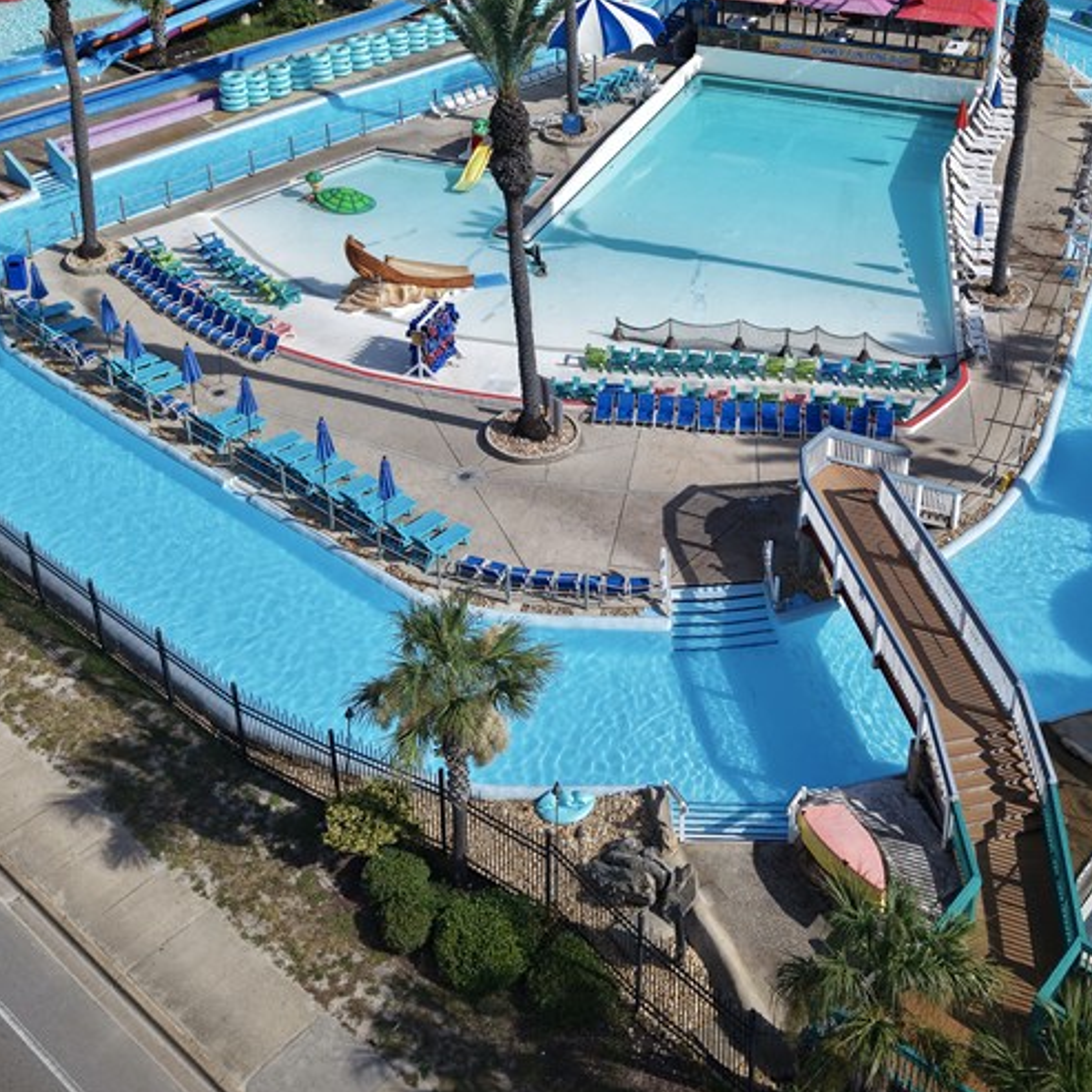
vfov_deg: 38.4
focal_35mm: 43
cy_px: 299
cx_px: 678
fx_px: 1535
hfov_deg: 38.9
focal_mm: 8.67
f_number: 1.8
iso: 100
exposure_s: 1/30
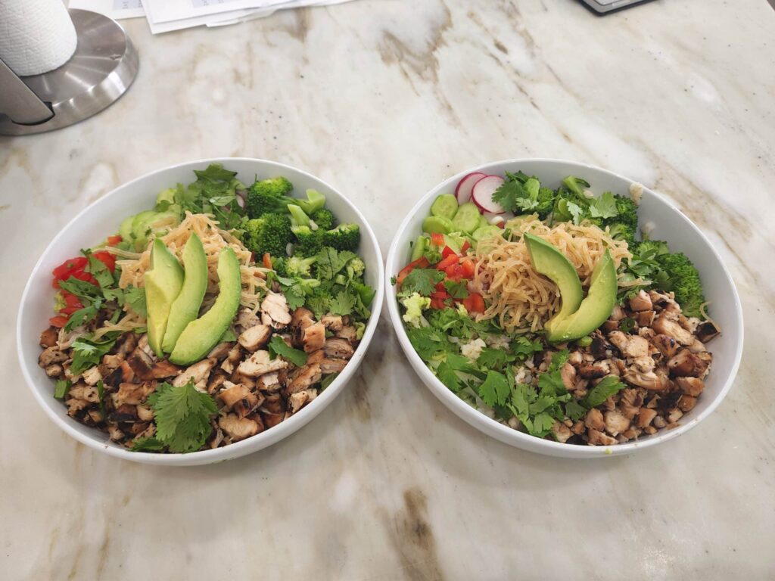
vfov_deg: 58.9
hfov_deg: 73.9
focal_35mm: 23
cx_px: 388
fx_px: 515
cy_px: 290
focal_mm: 5.4
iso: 160
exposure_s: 1/120
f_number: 1.8
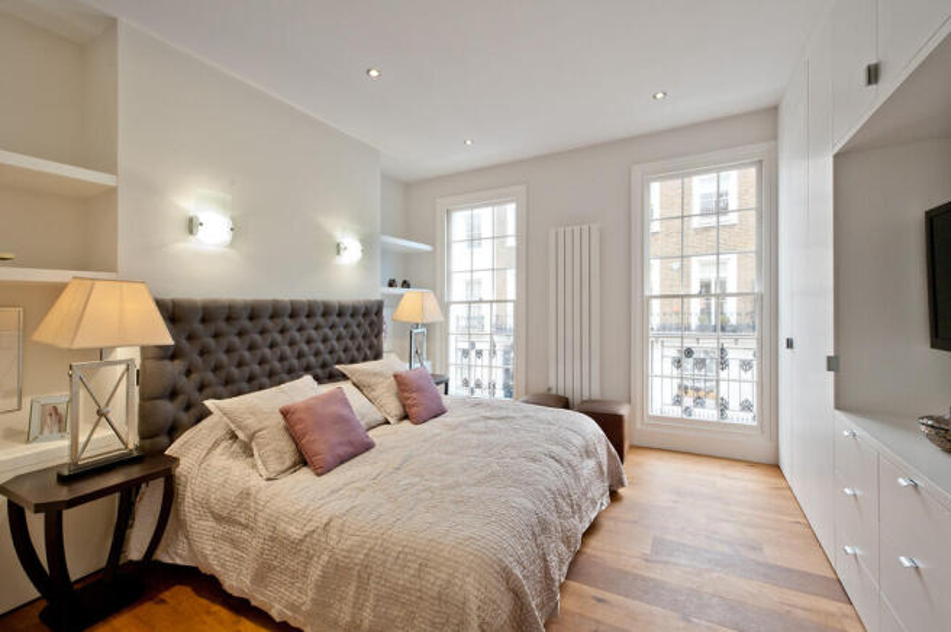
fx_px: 396
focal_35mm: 15
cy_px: 316
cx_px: 476
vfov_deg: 77.2
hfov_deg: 100.4
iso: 200
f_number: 13
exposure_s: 1/2.5
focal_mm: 15
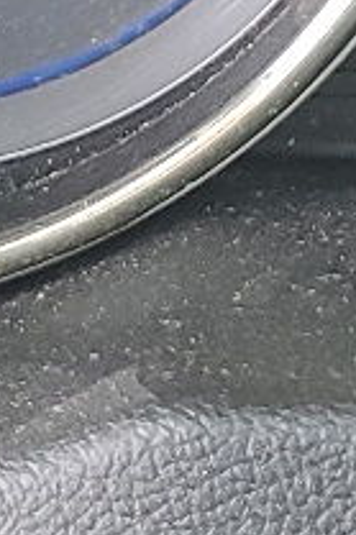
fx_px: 3075
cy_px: -517
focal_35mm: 207
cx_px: 663
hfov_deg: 6.5
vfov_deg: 9.3
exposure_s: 1/120
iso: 82
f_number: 1.5
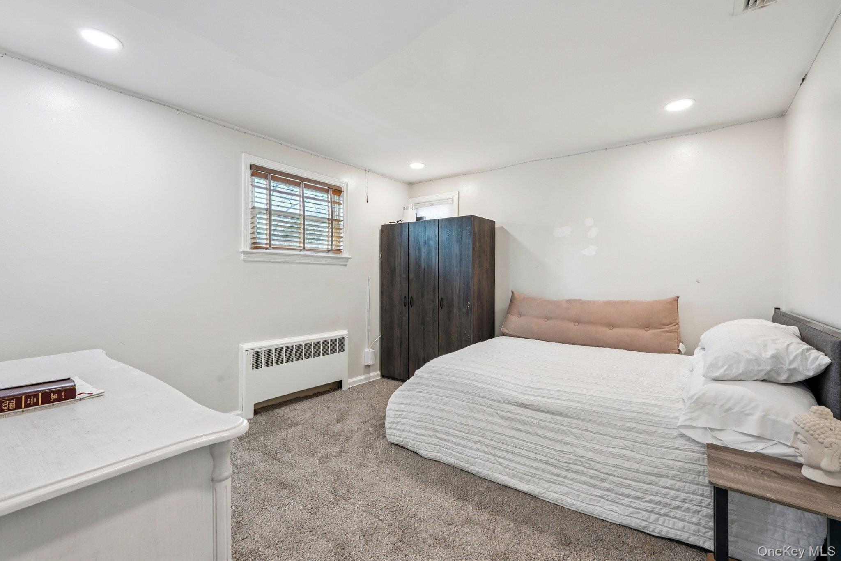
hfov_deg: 95.0
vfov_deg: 72.0
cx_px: 420
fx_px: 385
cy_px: 280
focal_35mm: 16
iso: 400
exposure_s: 1/8
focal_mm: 16.5
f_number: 9
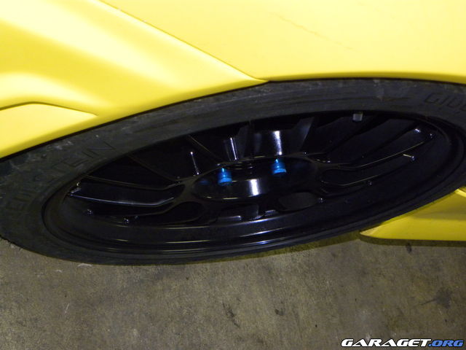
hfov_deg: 18.7
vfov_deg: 14.1
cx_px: 233
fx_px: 1414
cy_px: 175
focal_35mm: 105
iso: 400
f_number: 4
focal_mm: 18.8
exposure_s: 1/30
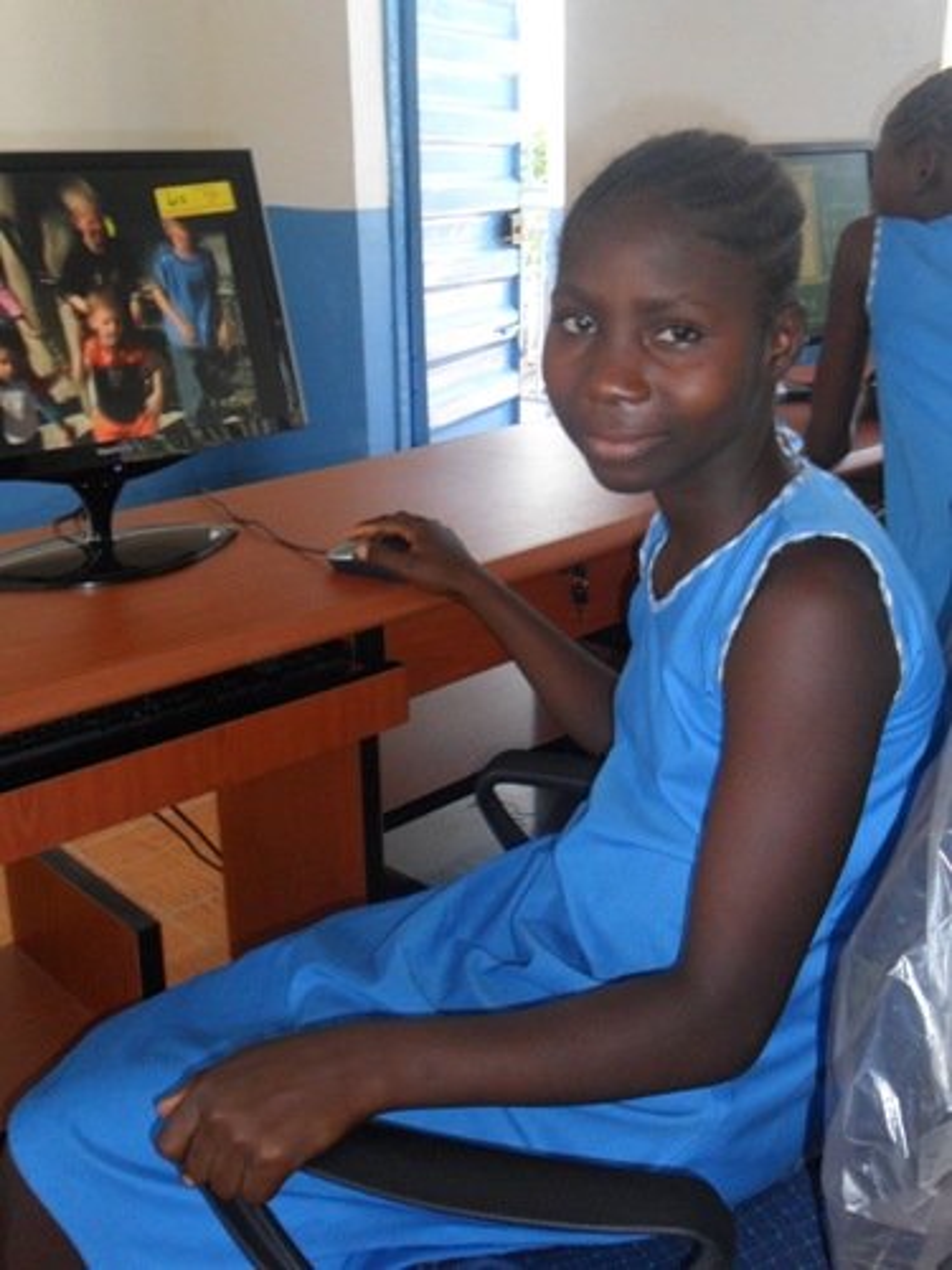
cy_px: 635
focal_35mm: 37
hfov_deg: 38.7
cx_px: 476
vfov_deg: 50.1
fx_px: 1357
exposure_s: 1/45
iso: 240
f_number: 4
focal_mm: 6.6
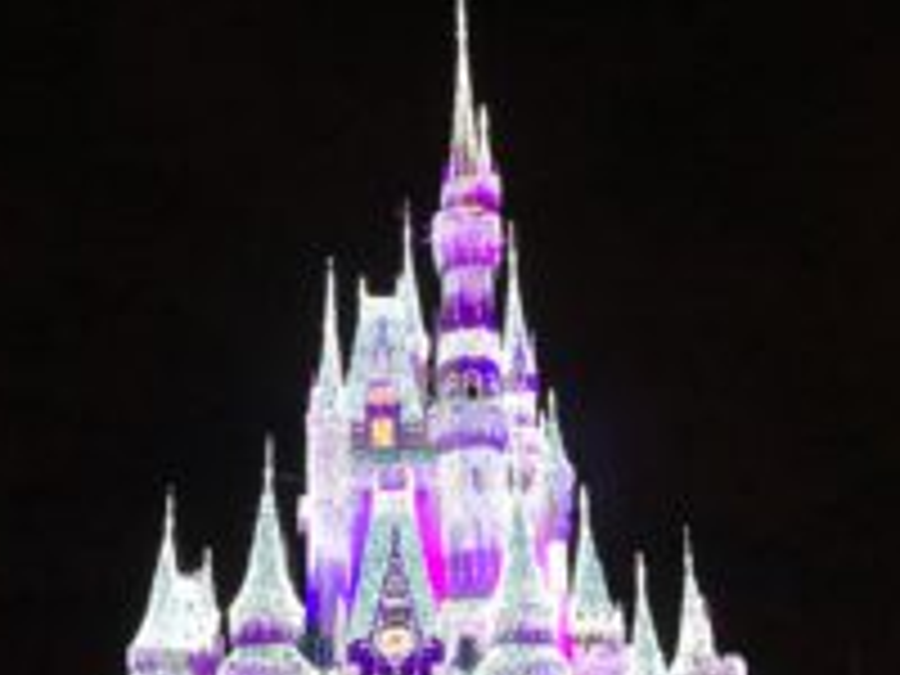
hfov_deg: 34.3
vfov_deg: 26.0
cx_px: 405
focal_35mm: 56
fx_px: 1456
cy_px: 450
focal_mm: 3.99
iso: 100
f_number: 1.8
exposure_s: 1/11
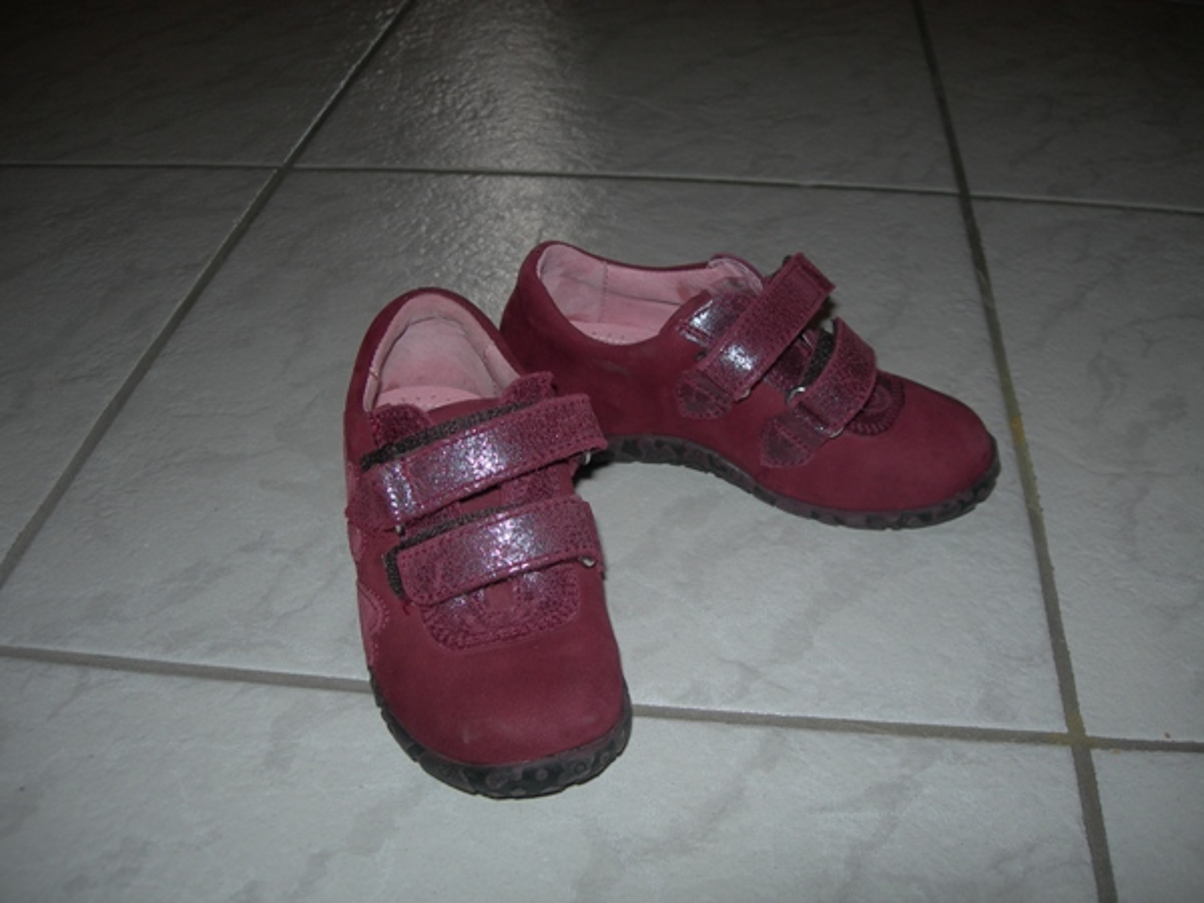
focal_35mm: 38
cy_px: 452
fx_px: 1322
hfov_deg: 49.0
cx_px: 602
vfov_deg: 37.7
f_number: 2.8
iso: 50
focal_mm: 7.8
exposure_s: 1/60.1
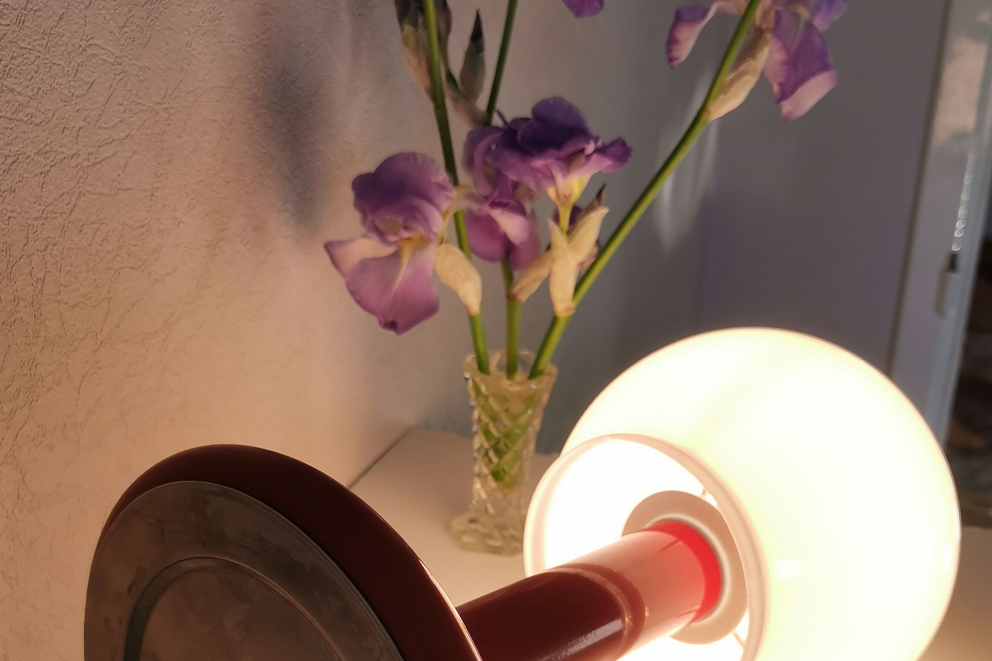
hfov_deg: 41.1
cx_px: 500
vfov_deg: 27.5
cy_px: 533
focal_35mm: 48
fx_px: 1323
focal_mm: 5.58
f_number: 1.8
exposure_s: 1/398
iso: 50
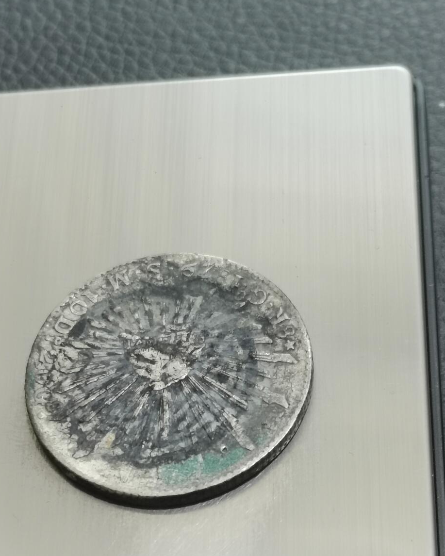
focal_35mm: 92
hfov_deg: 16.7
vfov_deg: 20.6
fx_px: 1514
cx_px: 189
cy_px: 432
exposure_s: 1/100
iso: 100
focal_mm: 5.58
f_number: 1.8
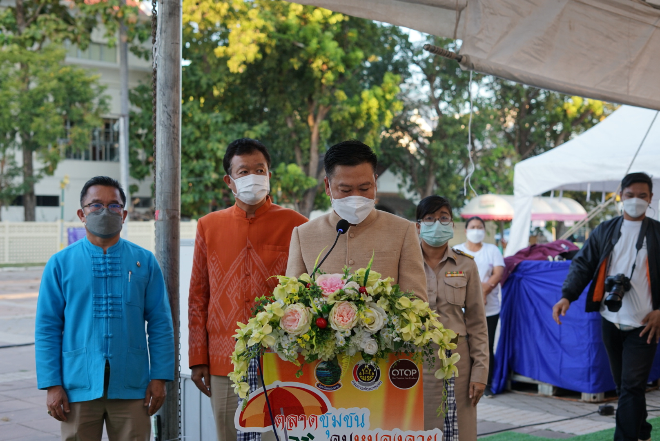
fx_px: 917
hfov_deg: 39.6
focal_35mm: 50
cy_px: 220
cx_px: 330
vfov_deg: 27.0
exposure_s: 1/160
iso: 250
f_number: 4
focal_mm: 50
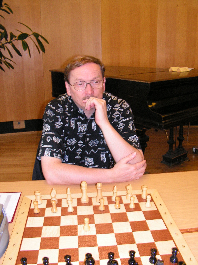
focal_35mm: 36
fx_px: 275
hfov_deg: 39.7
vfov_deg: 51.4
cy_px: 132
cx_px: 99
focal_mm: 6
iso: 200
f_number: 3.2
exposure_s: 1/40
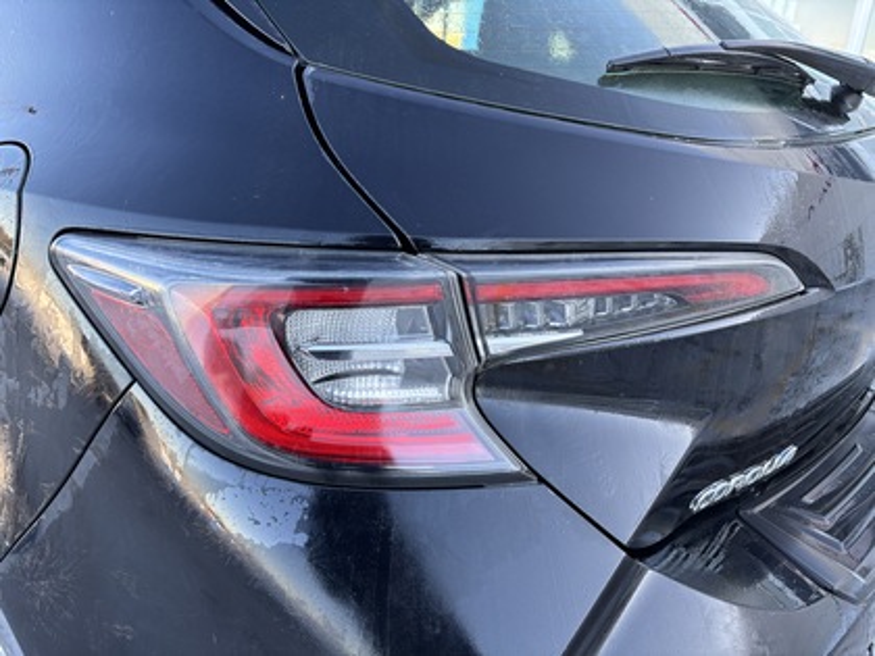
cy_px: 328
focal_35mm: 26
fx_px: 657
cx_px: 438
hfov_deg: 67.3
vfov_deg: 53.1
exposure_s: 1/121
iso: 50
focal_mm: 5.96
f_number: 1.6
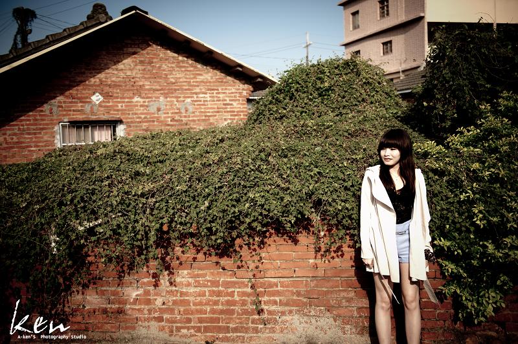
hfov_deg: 54.5
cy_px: 172
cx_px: 259
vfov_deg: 37.8
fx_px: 503
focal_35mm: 35
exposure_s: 1/1000
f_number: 2.8
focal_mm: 35
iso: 100
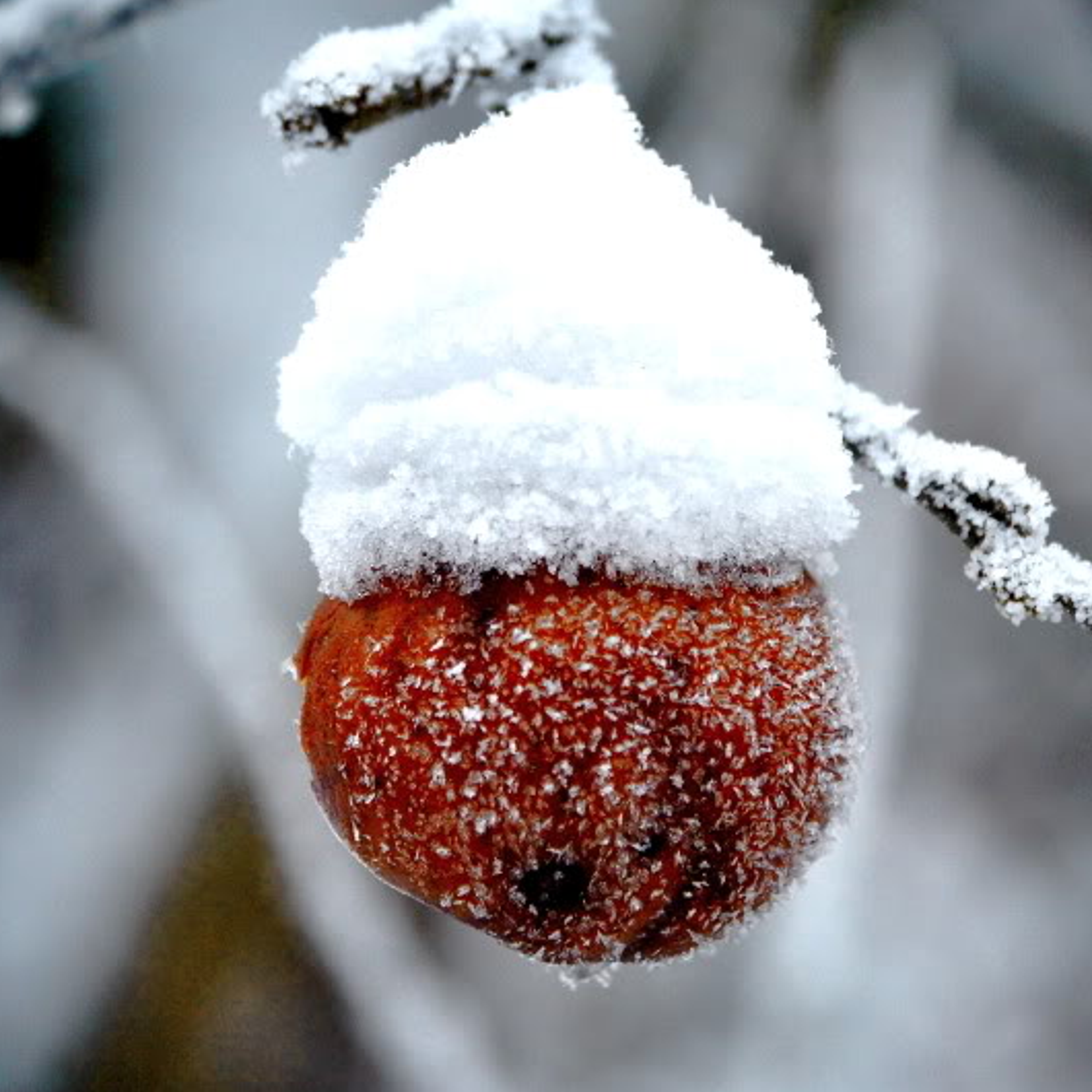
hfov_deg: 9.6
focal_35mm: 183
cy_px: 545
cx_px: 578
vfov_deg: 9.6
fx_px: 6519
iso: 800
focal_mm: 95
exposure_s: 1/200
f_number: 4.5
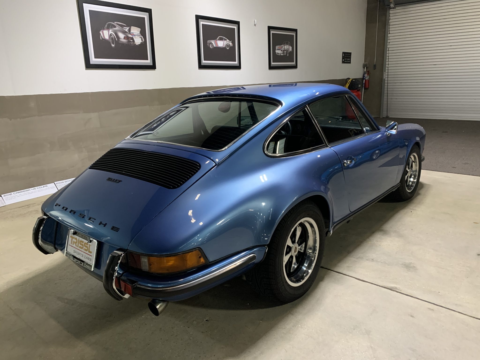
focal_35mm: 26
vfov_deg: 53.1
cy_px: 180
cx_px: 240
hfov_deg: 67.3
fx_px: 361
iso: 320
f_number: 1.8
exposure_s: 1/60
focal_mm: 4.25
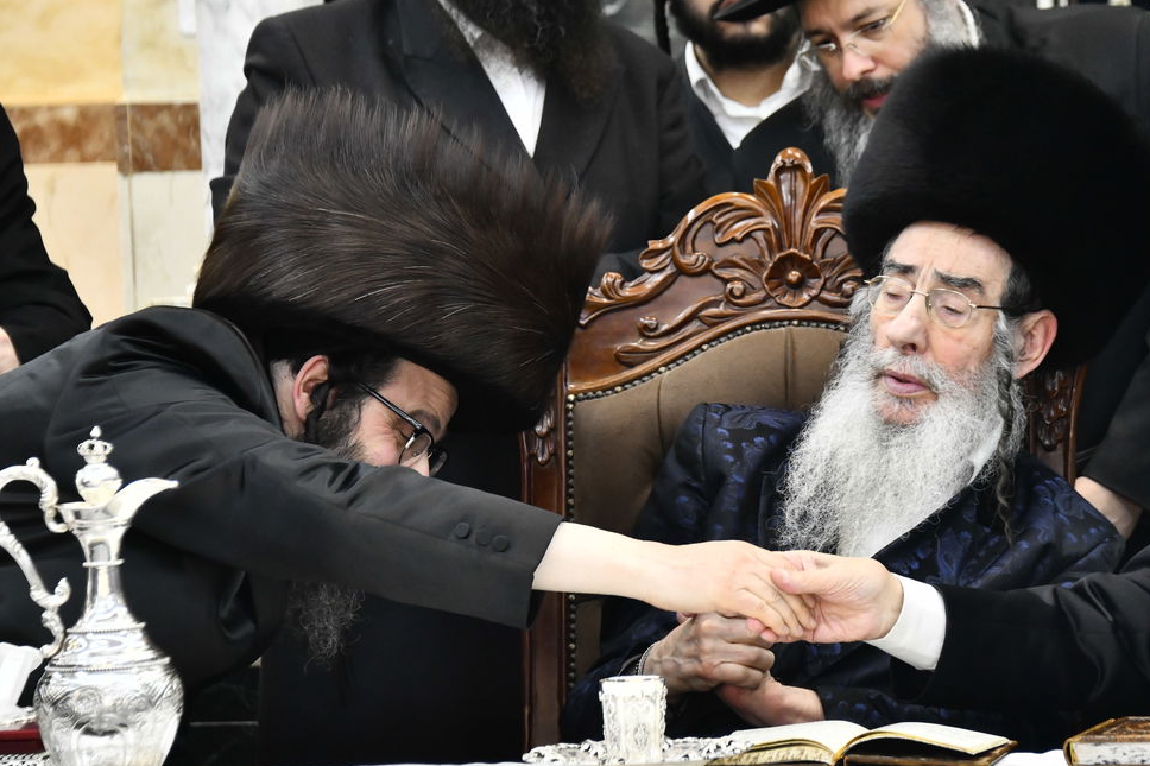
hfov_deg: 9.5
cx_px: 816
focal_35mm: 217
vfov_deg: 6.3
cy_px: 346
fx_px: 6930
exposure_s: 1/200
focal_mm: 150
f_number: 5.6
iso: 1600
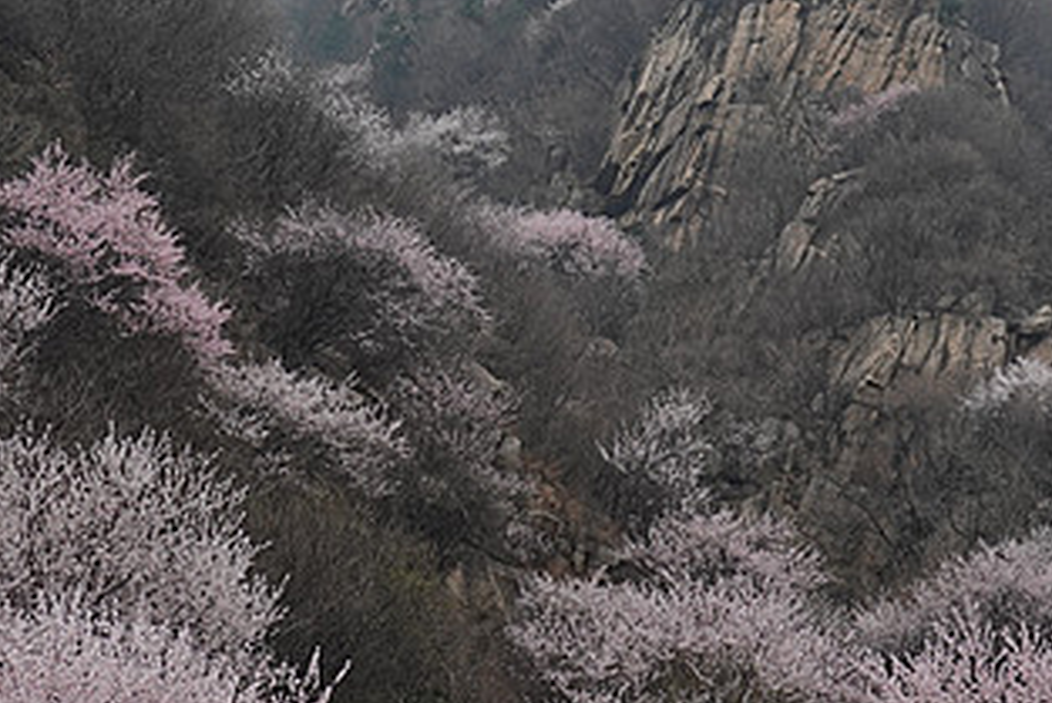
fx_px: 3508
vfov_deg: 11.3
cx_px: 605
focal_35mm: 120
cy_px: -82
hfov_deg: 17.0
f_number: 4
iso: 125
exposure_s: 1/200
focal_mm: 17.53
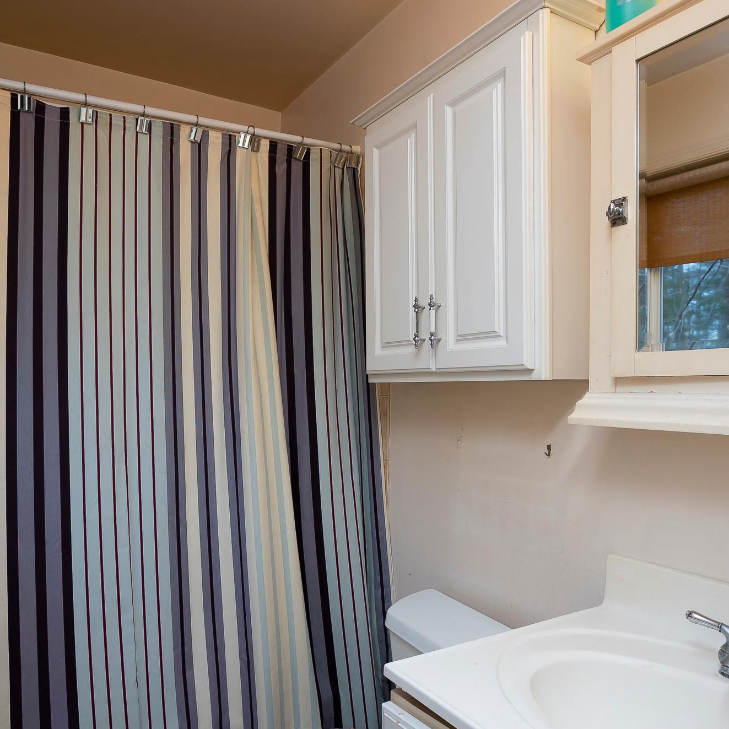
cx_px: 280
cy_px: 376
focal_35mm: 25
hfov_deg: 62.2
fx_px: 596
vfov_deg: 62.9
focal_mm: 19
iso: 400
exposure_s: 1/60
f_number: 8
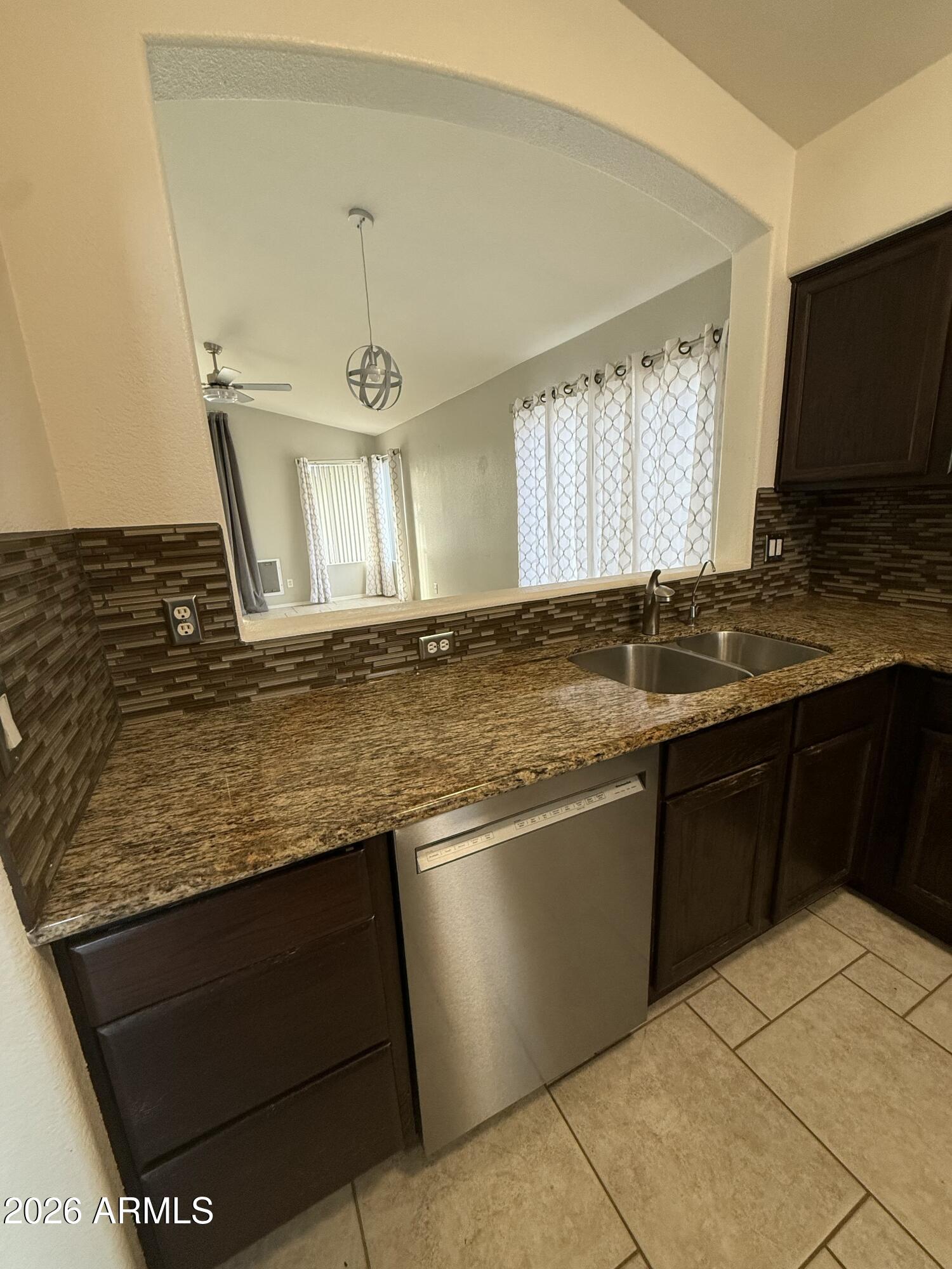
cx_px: 476
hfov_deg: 85.7
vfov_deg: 102.1
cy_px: 634
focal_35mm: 14
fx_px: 513
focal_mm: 2.22
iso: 250
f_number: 2.2
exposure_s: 1/120
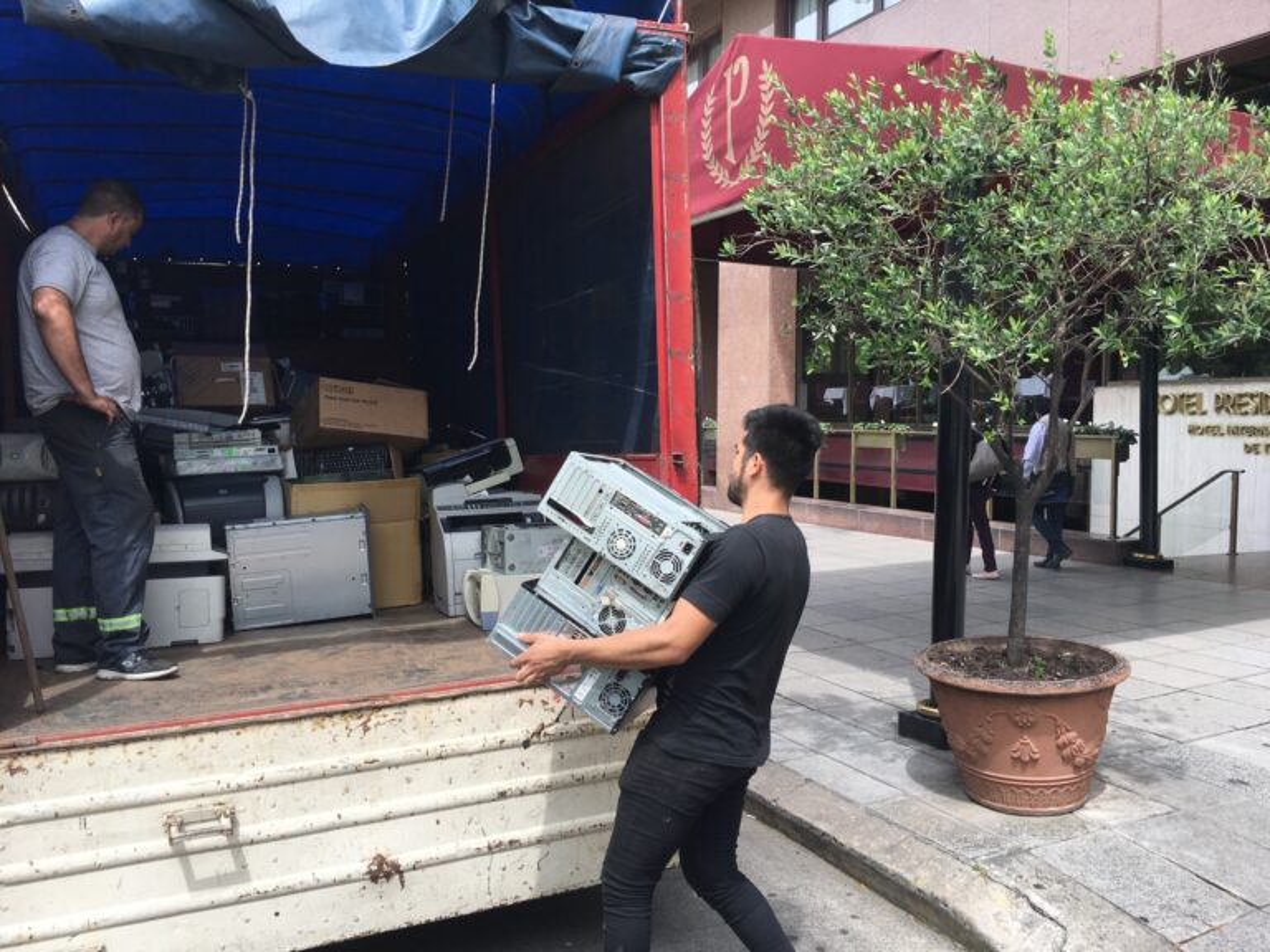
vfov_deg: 48.2
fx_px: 1064
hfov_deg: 61.7
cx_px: 635
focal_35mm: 29
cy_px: 476
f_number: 2.2
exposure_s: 1/635
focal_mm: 4.15
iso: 25
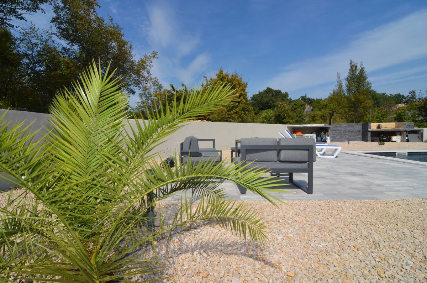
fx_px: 195
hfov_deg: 95.1
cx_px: 214
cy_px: 142
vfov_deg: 71.8
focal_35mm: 16
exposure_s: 1/200
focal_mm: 11
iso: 100
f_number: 10
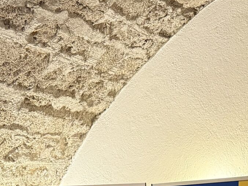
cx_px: -153
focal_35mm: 91
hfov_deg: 18.4
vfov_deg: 15.4
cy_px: 248
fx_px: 652
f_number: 1.78
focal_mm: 6.76
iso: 500
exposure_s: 1/50
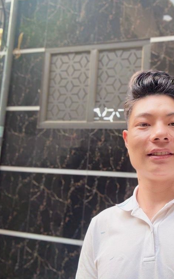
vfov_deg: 58.1
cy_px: 140
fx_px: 250
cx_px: 148
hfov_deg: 36.5
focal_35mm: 33
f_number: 1.9
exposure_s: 1/60
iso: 100
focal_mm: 2.69
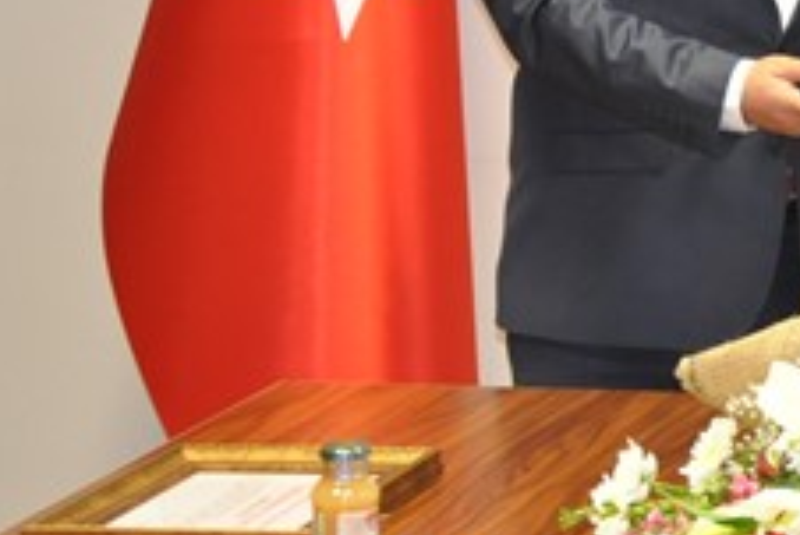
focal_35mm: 181
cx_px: 888
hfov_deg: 11.2
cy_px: -177
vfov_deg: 7.5
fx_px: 4025
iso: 1600
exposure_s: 1/60
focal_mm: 42
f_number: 4.8
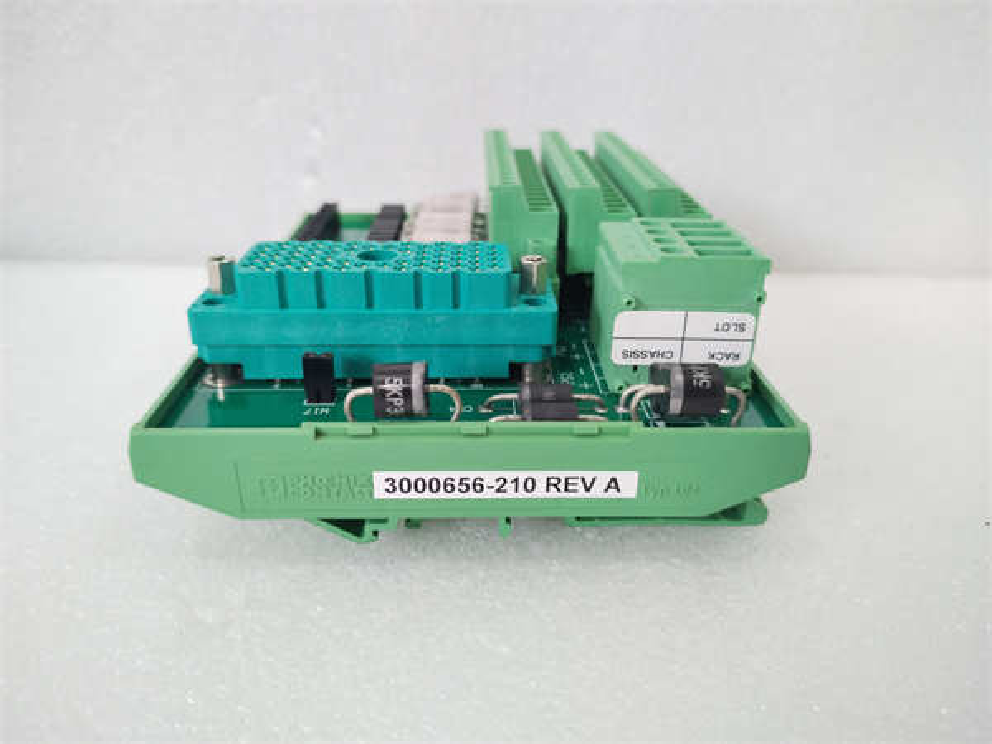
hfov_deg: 67.3
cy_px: 372
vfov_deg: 53.1
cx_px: 496
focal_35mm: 26
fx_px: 745
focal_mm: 4.75
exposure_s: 1/50
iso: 320
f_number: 1.8
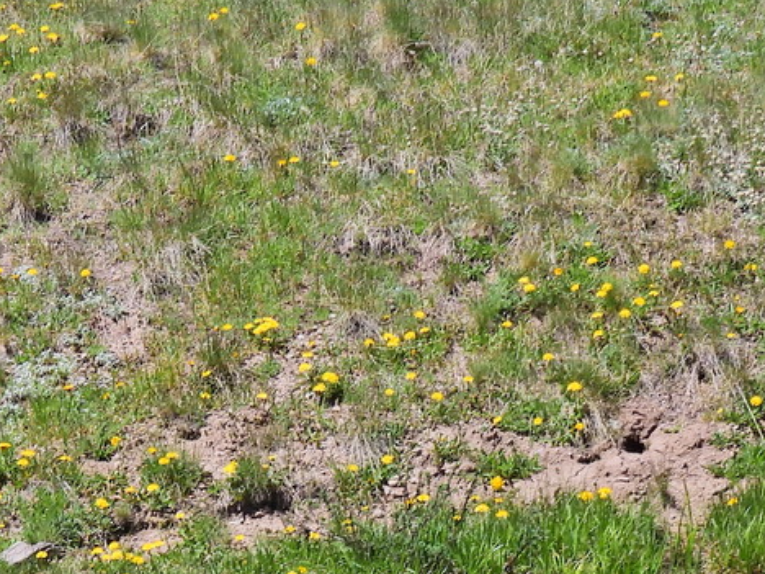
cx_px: 195
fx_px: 4840
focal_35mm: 219
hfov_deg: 9.0
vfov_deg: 6.8
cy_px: 582
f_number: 3.5
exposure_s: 1/1000
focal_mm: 14.3
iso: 100
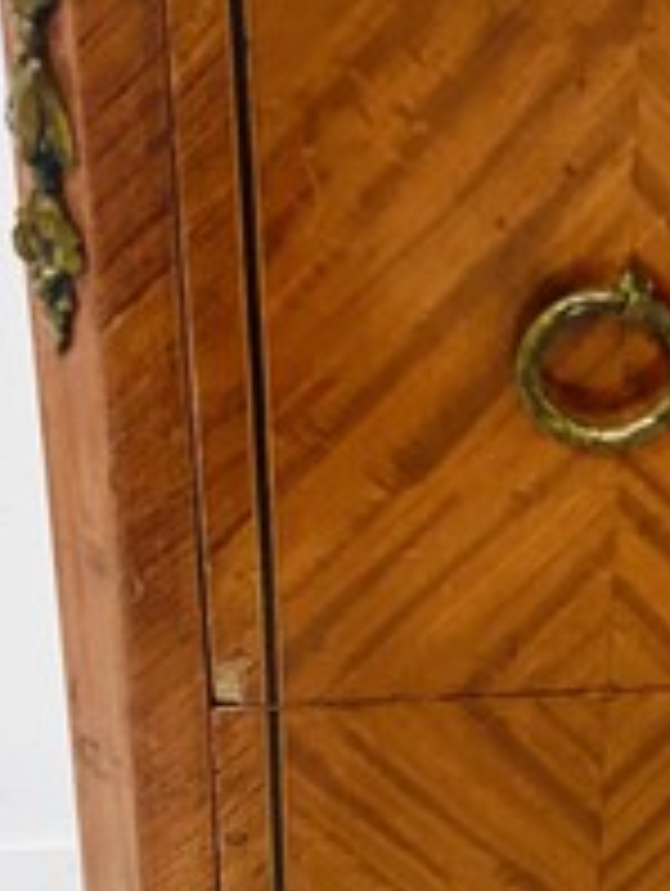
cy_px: 819
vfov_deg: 29.3
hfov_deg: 22.9
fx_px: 1622
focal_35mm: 63
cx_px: 553
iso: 500
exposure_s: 1/46
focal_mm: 5.7
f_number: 1.5
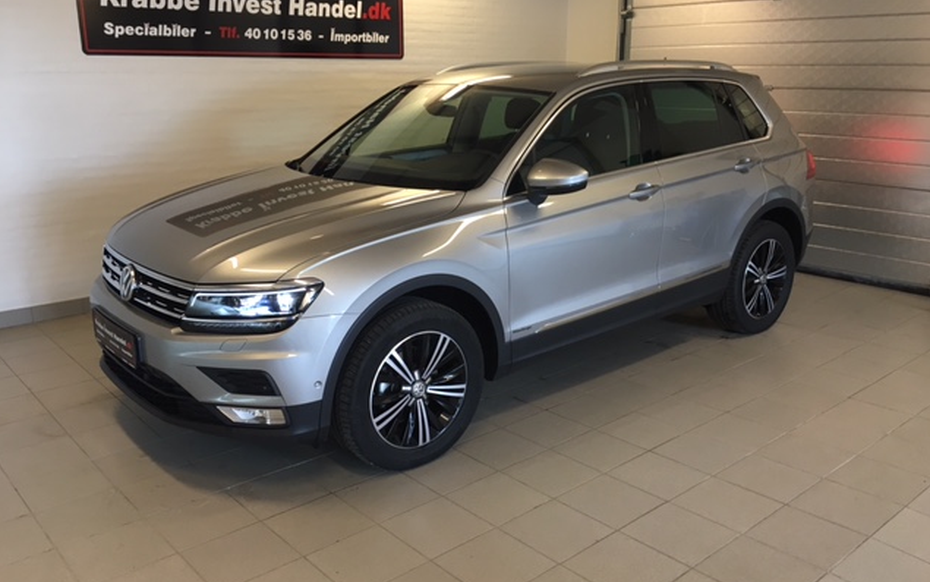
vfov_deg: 40.6
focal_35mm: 31
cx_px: 464
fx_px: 786
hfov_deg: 61.2
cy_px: 273
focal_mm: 4.15
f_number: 2.2
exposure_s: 1/33
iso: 64
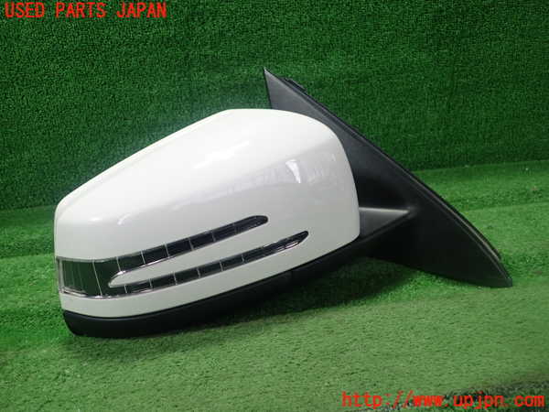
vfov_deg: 46.8
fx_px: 476
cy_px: 206
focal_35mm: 30
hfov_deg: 60.0
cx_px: 274
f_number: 2.3
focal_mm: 5.5
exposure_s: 1/125
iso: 250
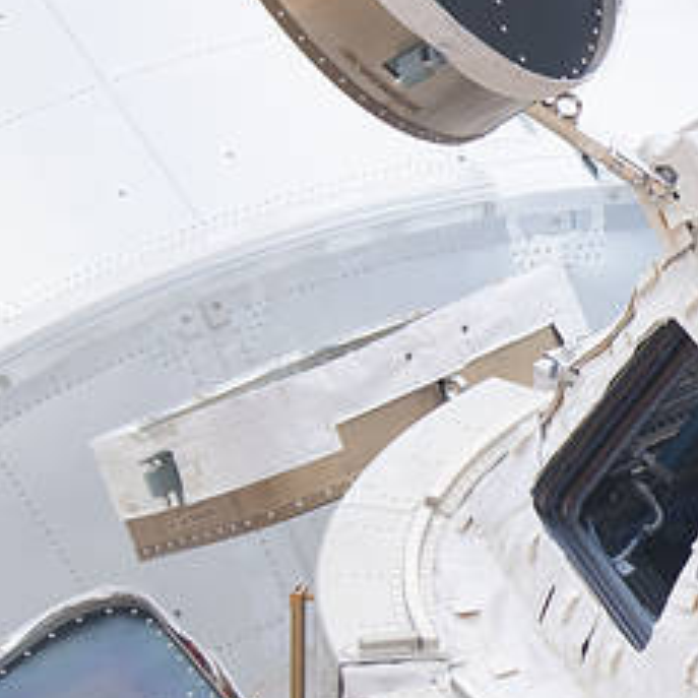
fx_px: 14121
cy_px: 530
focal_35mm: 619
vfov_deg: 2.8
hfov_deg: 2.8
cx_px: 1388
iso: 800
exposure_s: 1/1000
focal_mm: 160
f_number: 5
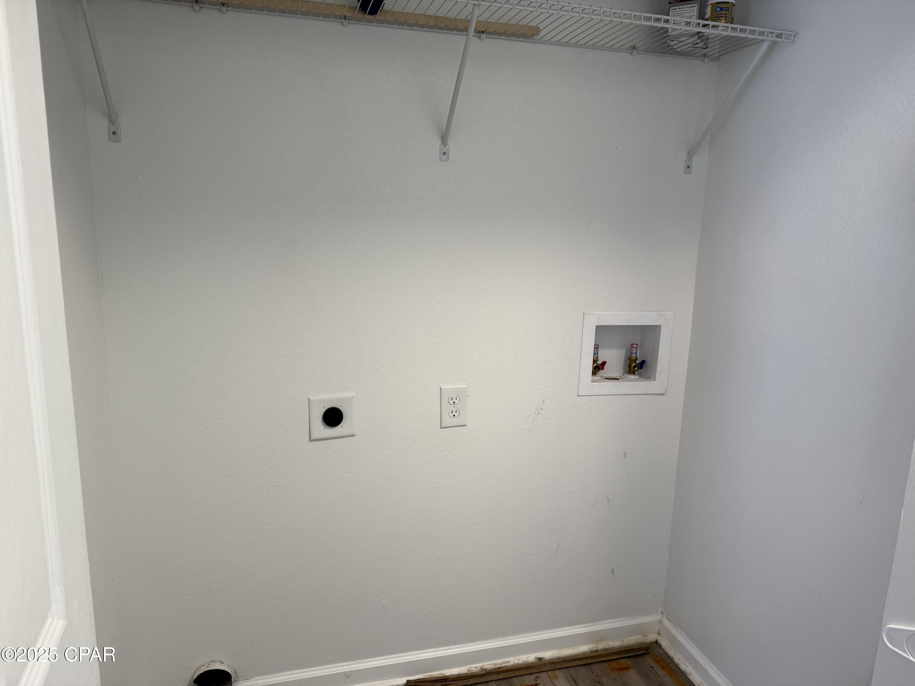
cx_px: 458
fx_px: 634
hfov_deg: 71.6
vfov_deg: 56.8
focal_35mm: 24
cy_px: 343
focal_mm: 6.76
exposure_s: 1/120
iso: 125
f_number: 1.78
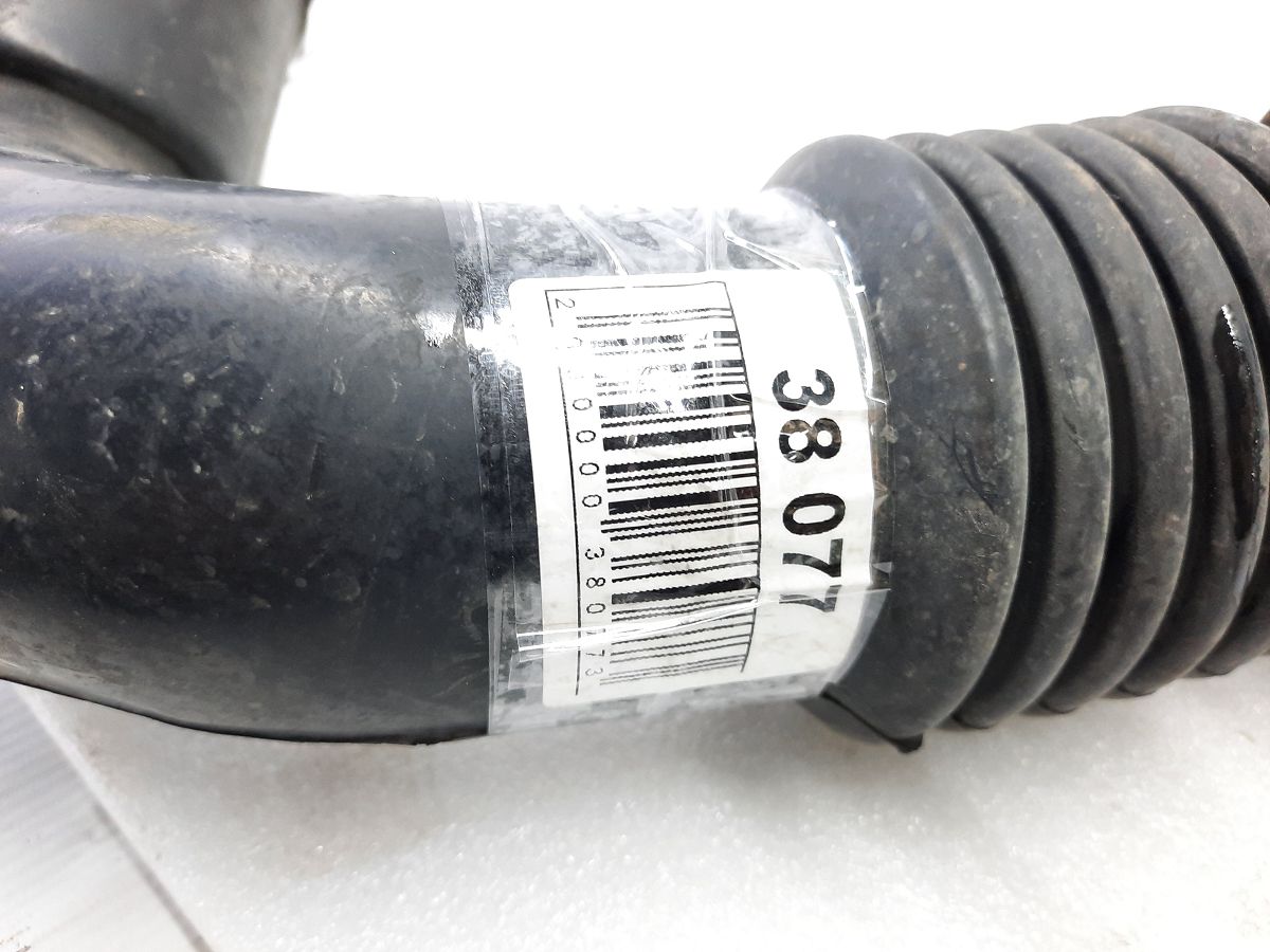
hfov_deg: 69.4
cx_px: 635
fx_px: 917
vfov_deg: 54.9
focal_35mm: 25
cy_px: 476
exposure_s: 1/50
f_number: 2
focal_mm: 4.6
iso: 250
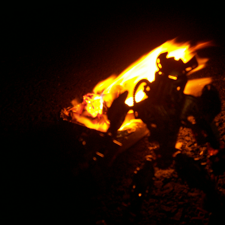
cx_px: 141
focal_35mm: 41
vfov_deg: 40.9
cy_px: 112
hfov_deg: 40.6
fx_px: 302
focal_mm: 5.6
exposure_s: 1/8
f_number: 2.7
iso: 160
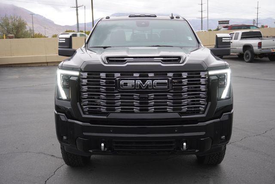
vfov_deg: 32.0
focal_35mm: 42
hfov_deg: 46.4
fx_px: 321
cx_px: 138
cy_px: 92
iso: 100
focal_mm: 28
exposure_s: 1/60
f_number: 5
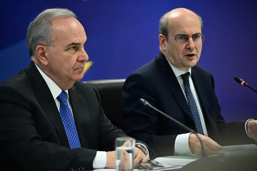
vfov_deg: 7.8
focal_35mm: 175
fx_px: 1249
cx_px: 128
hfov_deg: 11.7
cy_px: 86
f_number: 3.2
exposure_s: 1/250
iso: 1600
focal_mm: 175
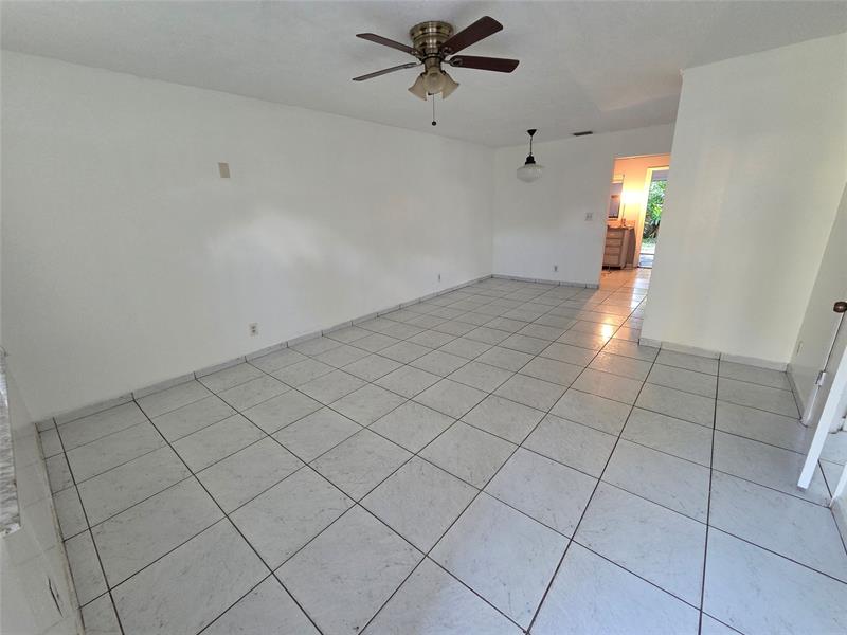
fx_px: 318
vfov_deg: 89.9
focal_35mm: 13
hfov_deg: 106.2
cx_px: 424
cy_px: 318
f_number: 2.2
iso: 640
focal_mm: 2.2
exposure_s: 1/60
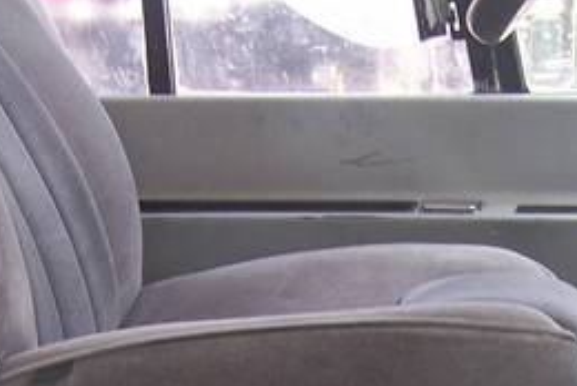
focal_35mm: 123
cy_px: 670
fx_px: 1974
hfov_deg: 16.5
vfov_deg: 10.6
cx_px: 475
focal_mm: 6.3
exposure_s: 1/90
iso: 80
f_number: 2.8
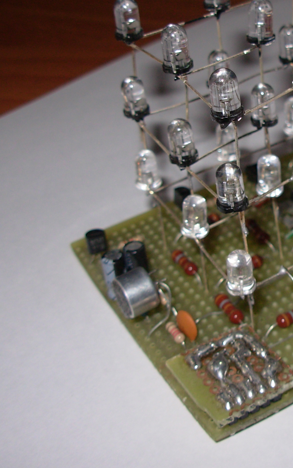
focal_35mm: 66
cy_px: 185
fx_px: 843
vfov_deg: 31.0
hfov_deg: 19.1
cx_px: 302
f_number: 2.9
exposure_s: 1/32
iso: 50
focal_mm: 6.3
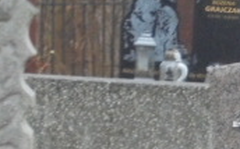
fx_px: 1444
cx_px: 267
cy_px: 317
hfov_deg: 9.4
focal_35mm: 221
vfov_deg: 5.8
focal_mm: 10.1
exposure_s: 1/30
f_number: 5.2
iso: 400
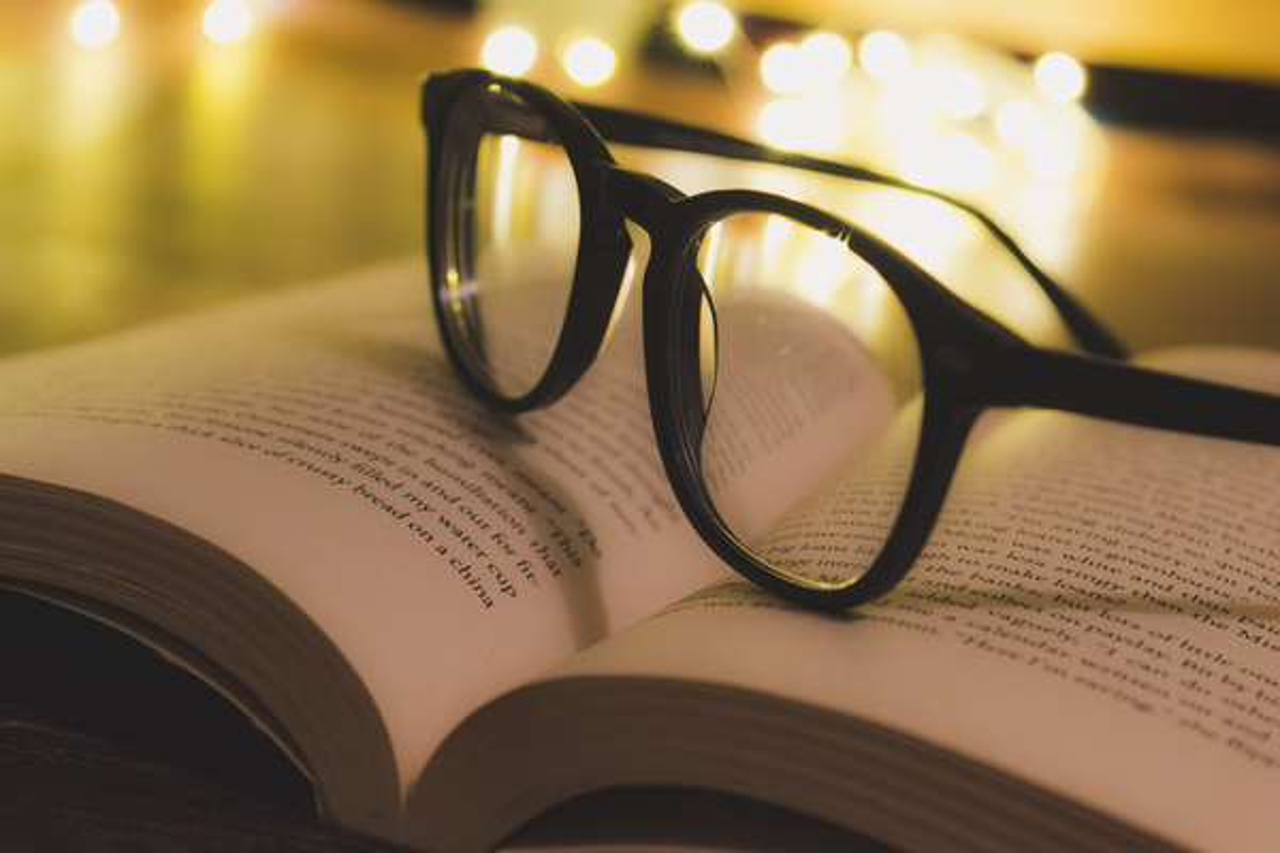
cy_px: 426
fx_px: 2773
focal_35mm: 78
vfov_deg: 17.5
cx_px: 640
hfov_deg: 26.0
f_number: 5.6
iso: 800
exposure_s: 1/10
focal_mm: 52
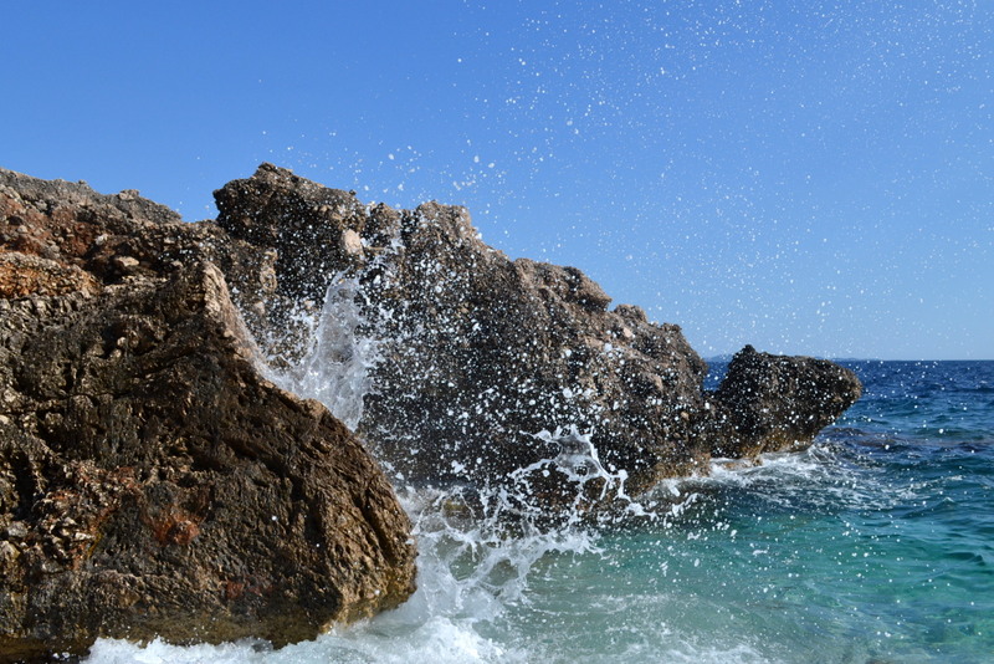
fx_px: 829
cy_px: 332
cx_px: 497
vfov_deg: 43.6
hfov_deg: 61.9
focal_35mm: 30
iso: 400
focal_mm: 20
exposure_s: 1/1600
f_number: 6.3
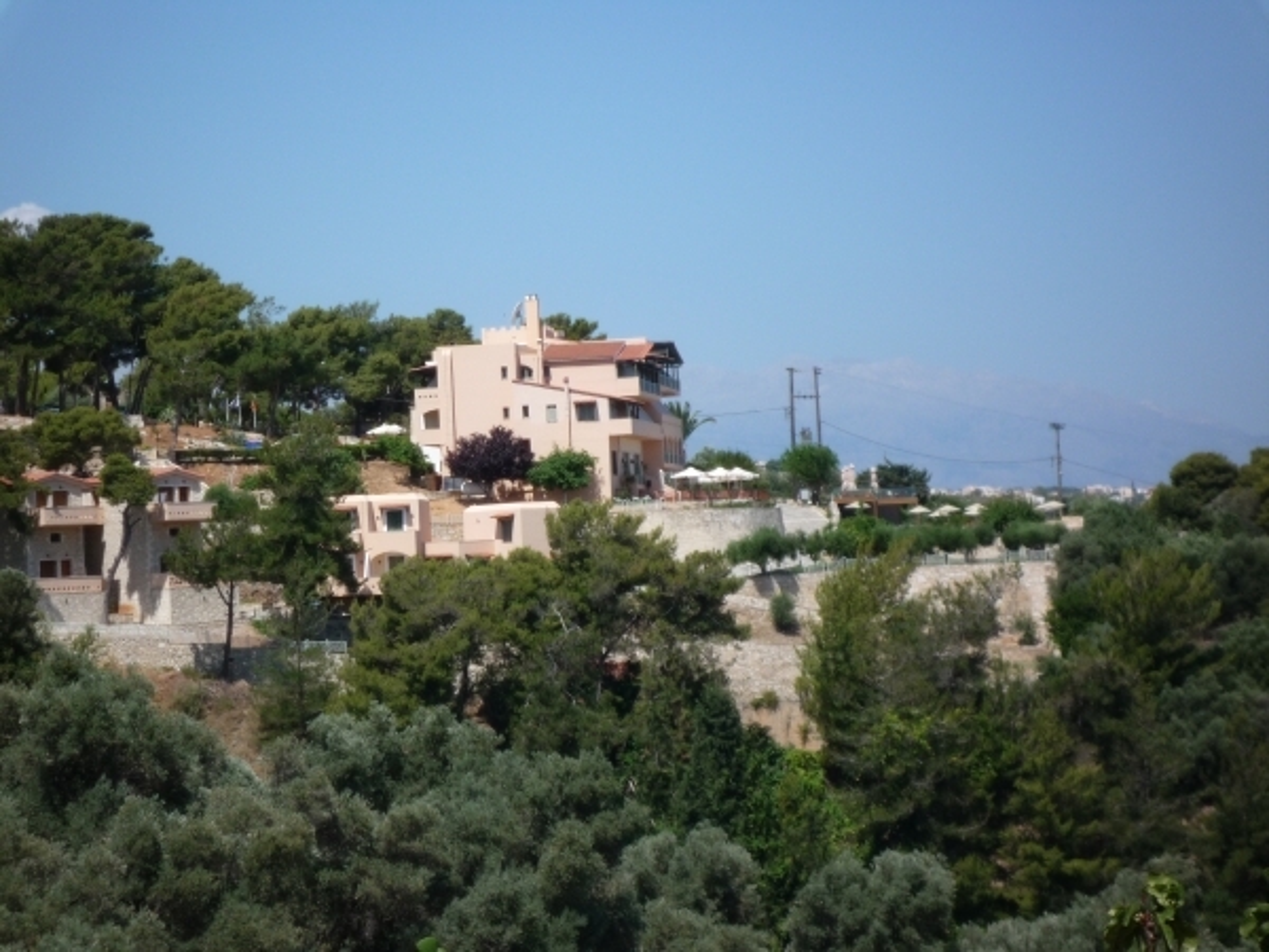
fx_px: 4582
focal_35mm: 125
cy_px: 476
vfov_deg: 11.9
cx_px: 634
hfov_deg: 15.8
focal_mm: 22
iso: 100
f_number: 5.9
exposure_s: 1/500
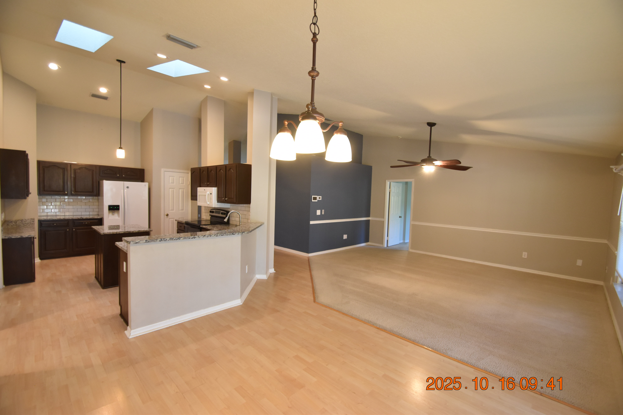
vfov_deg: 77.3
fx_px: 260
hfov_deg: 100.4
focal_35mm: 15
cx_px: 312
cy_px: 208
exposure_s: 1/60
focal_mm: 10
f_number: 3.5
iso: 800
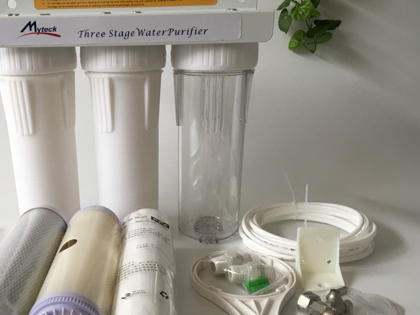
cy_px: 186
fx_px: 522
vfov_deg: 33.5
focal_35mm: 43
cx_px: 137
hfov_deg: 43.2
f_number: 2.2
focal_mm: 4.15
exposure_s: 1/33
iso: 32
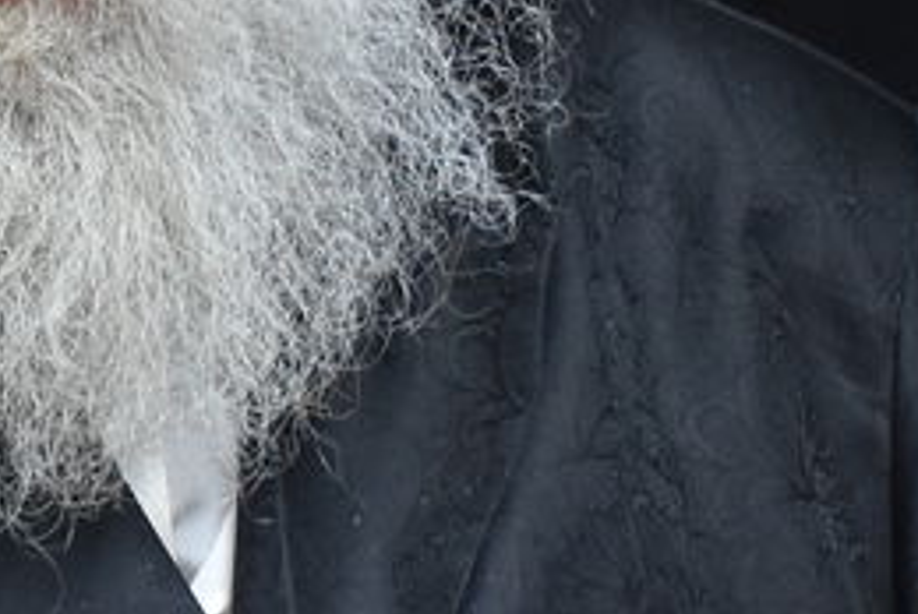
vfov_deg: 5.3
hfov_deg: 7.8
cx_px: -470
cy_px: 92
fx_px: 6586
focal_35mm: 258
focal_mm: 32
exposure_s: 1/60
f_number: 5.6
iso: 1250
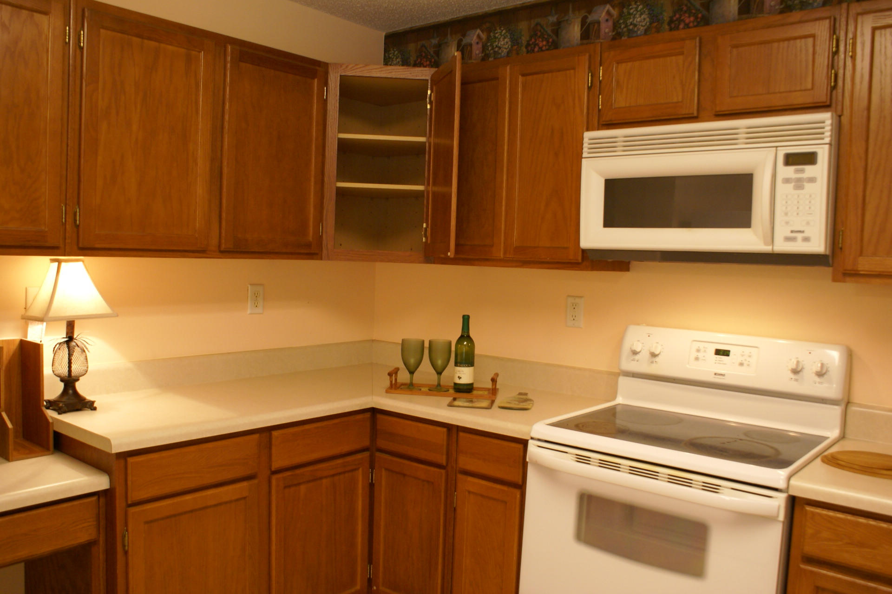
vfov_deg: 43.6
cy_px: 297
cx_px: 446
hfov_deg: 61.9
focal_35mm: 30
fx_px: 743
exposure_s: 1/30
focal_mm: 20
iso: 400
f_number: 4
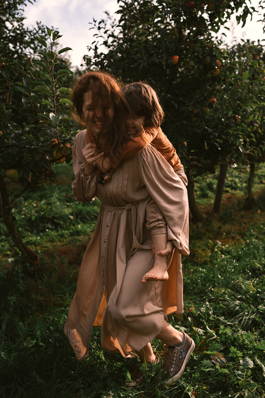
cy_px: 199
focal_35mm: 35
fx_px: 386
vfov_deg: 54.4
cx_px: 132
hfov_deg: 37.9
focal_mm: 35
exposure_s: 1/1000
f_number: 2.8
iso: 100
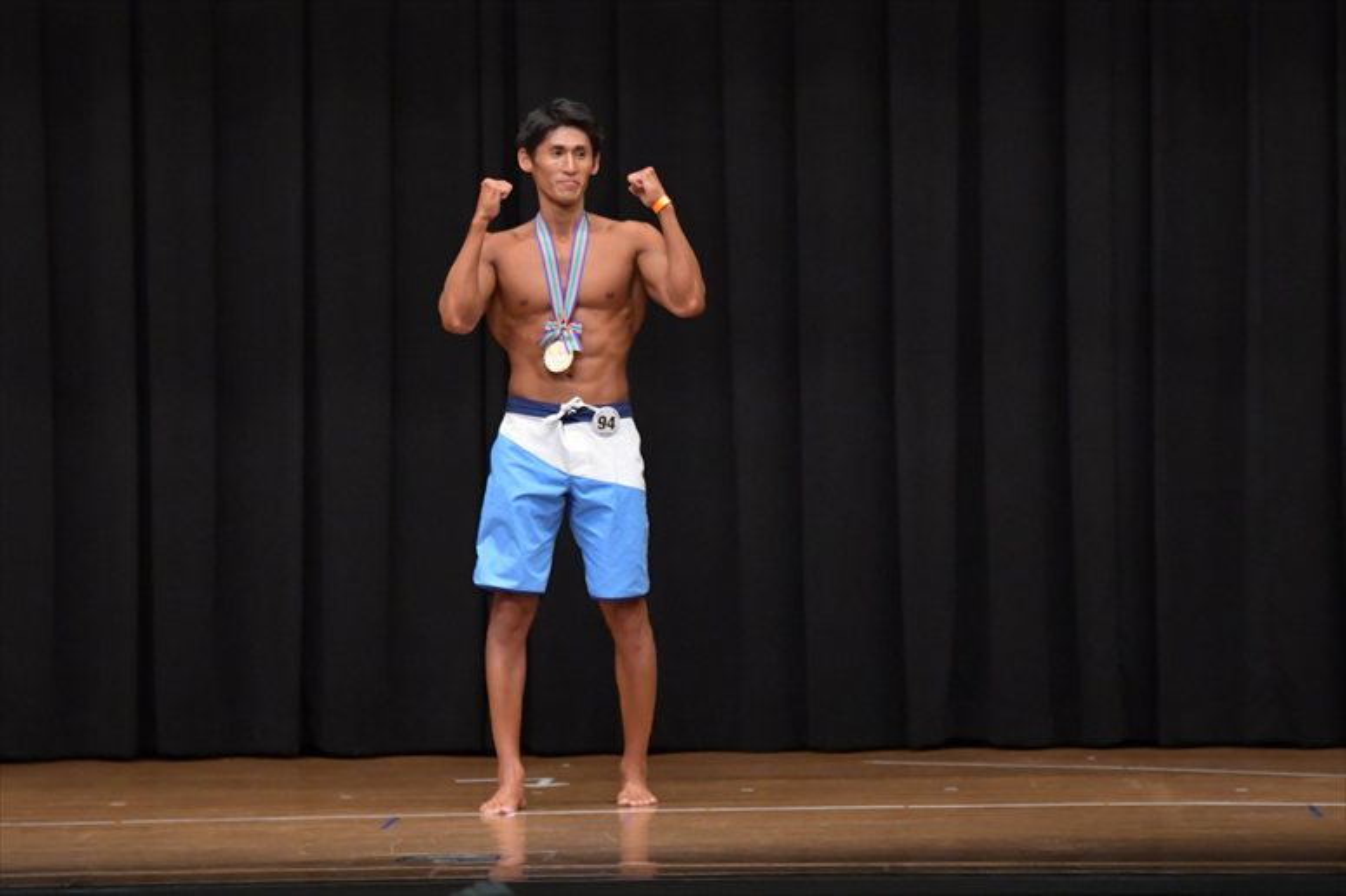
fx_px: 7549
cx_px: 673
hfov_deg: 10.2
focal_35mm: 202
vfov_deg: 6.8
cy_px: 448
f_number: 5.6
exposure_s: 1/400
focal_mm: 135
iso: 6400
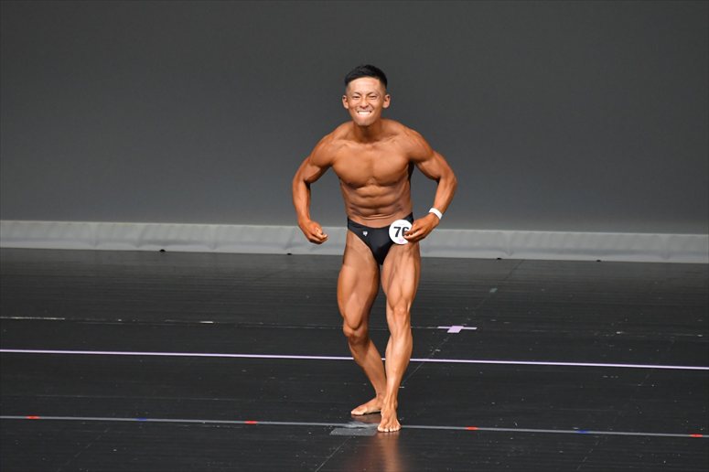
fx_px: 7382
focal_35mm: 375
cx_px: 354
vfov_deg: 3.7
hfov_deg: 5.5
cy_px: 236
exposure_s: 1/400
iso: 4000
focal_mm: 250
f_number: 5.6
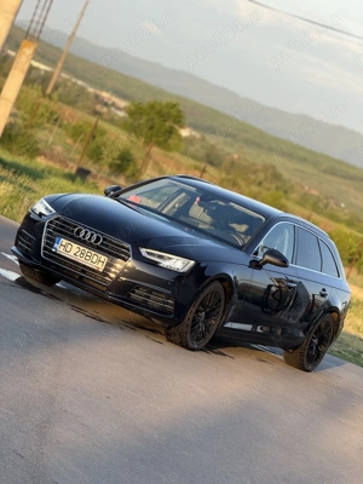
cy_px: 242
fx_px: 1678
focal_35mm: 120
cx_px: 182
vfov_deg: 16.4
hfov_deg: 12.3
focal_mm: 15.66
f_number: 2.8
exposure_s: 1/257
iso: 64
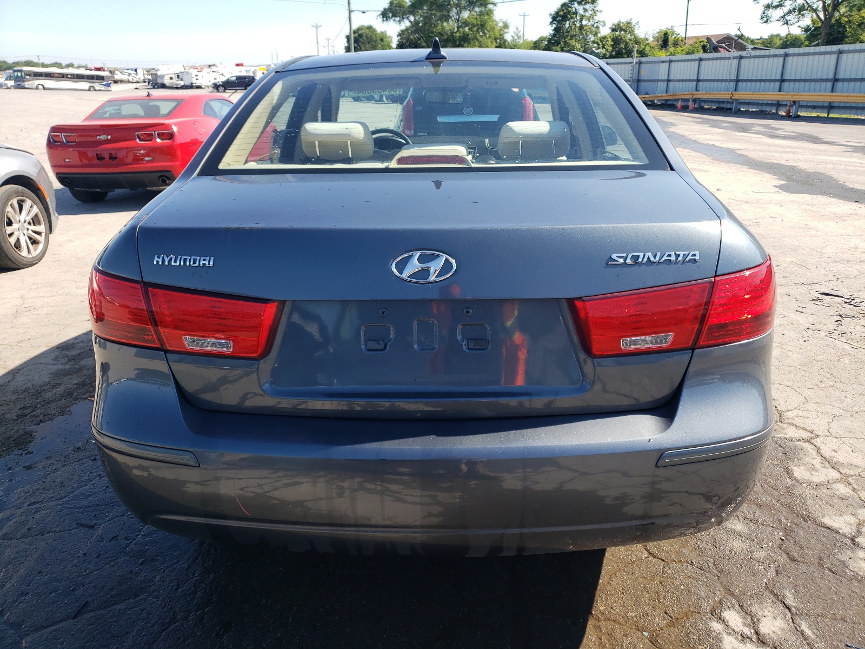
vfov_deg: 53.1
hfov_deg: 67.3
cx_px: 432
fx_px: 650
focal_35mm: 26
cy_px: 324
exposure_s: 1/1250
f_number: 1.5
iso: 50
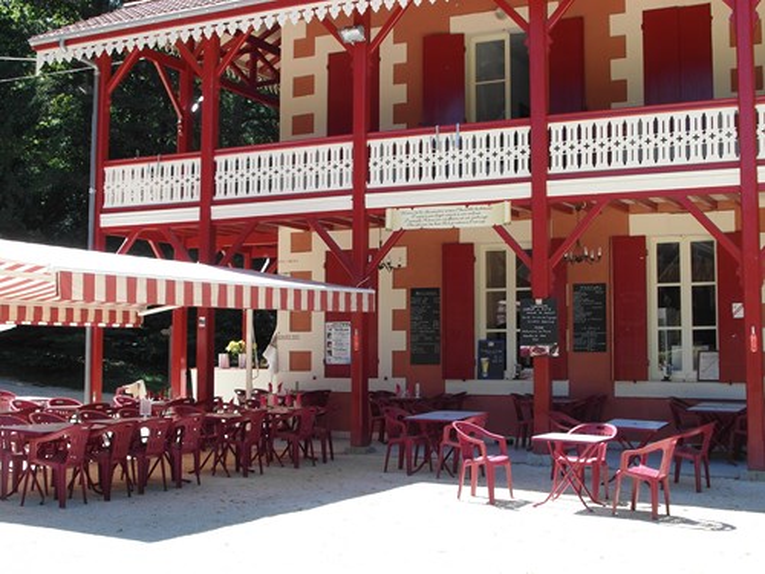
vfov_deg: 28.0
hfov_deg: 36.8
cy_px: 287
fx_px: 1149
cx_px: 382
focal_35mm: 52
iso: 100
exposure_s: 1/250
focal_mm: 9.2
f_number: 4.2
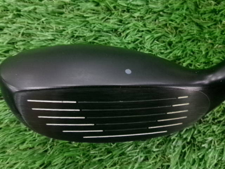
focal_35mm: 28
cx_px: 112
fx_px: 182
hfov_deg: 63.4
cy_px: 84
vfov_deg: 49.7
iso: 800
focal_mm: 5.1
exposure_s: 1/34
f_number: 3.9
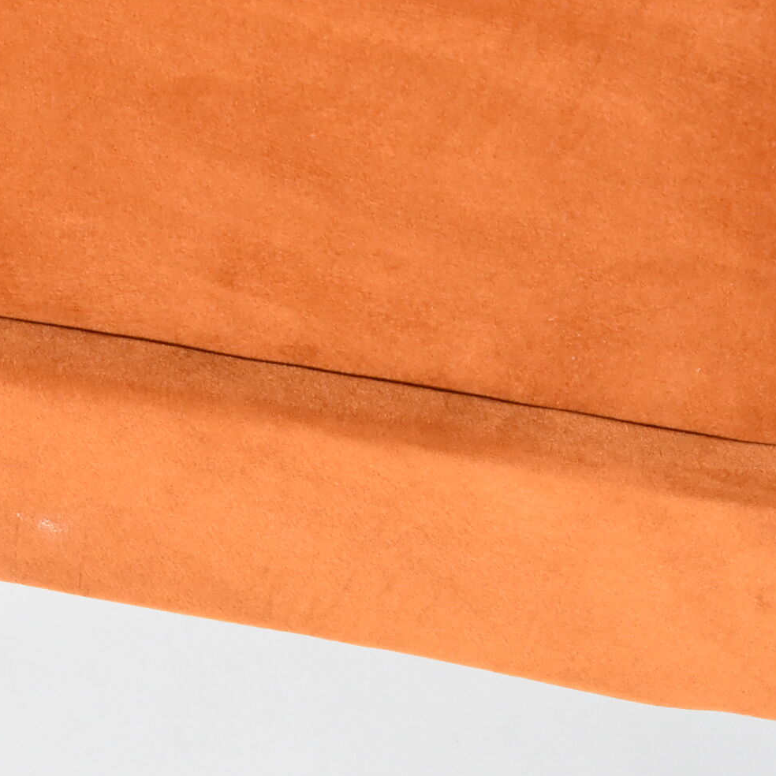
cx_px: 502
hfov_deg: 8.2
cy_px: 431
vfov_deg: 8.2
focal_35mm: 213
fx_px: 5410
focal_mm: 55
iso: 3200
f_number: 5.6
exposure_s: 1/60
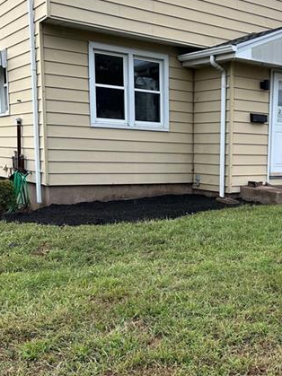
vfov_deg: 42.7
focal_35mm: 44
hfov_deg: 31.7
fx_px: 478
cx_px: 239
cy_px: 232
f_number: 1.78
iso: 80
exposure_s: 1/448
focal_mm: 6.86
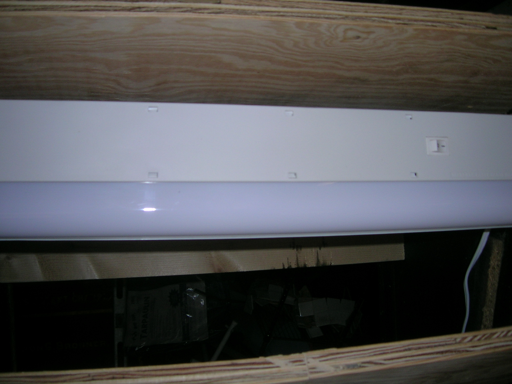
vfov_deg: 40.7
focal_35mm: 35
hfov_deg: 52.6
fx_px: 518
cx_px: 256
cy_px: 192
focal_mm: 5.4
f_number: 2.8
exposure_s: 1/60.1
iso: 50
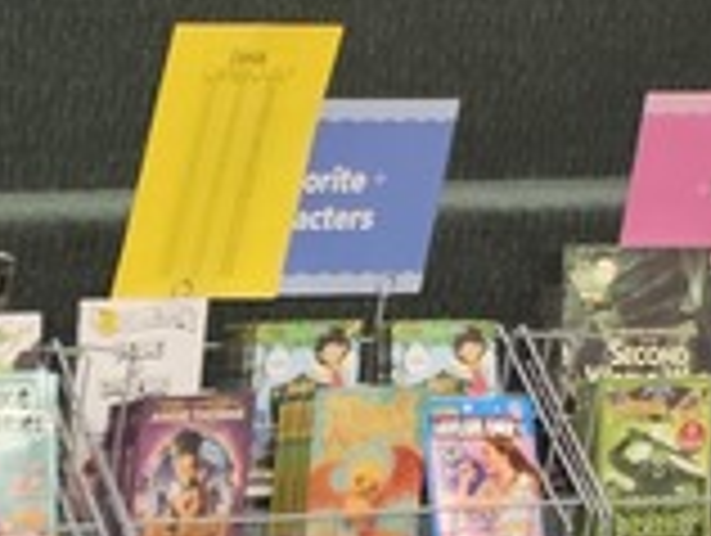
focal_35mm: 149
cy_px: 1531
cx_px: -1233
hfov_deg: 10.5
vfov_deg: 8.6
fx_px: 3065
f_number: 1.8
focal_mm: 5.4
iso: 200
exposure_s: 1/120
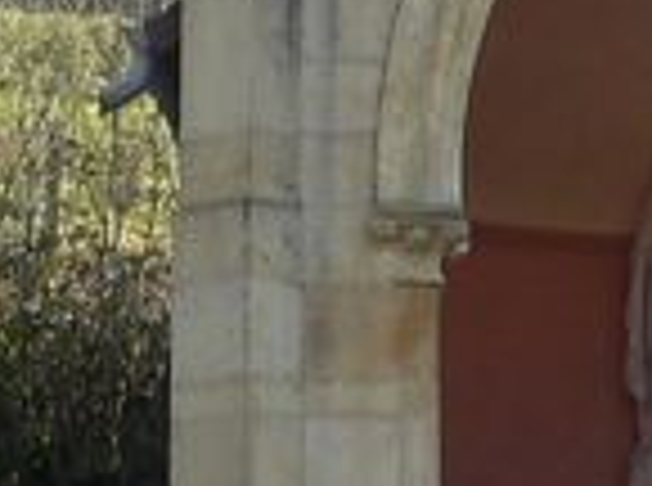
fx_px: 2912
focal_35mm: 155
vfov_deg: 9.5
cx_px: 630
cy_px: 256
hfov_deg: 12.6
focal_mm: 4.6
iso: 80
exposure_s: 1/160
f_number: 4
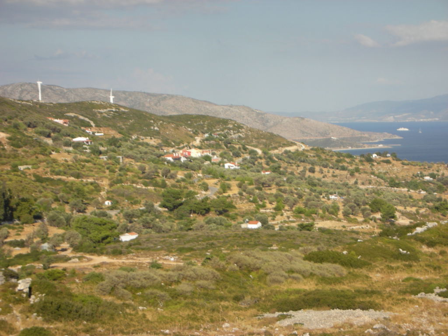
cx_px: 224
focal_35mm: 105
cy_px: 168
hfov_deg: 18.7
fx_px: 1359
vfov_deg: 14.1
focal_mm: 17.4
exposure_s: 1/271
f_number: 5.4
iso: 50
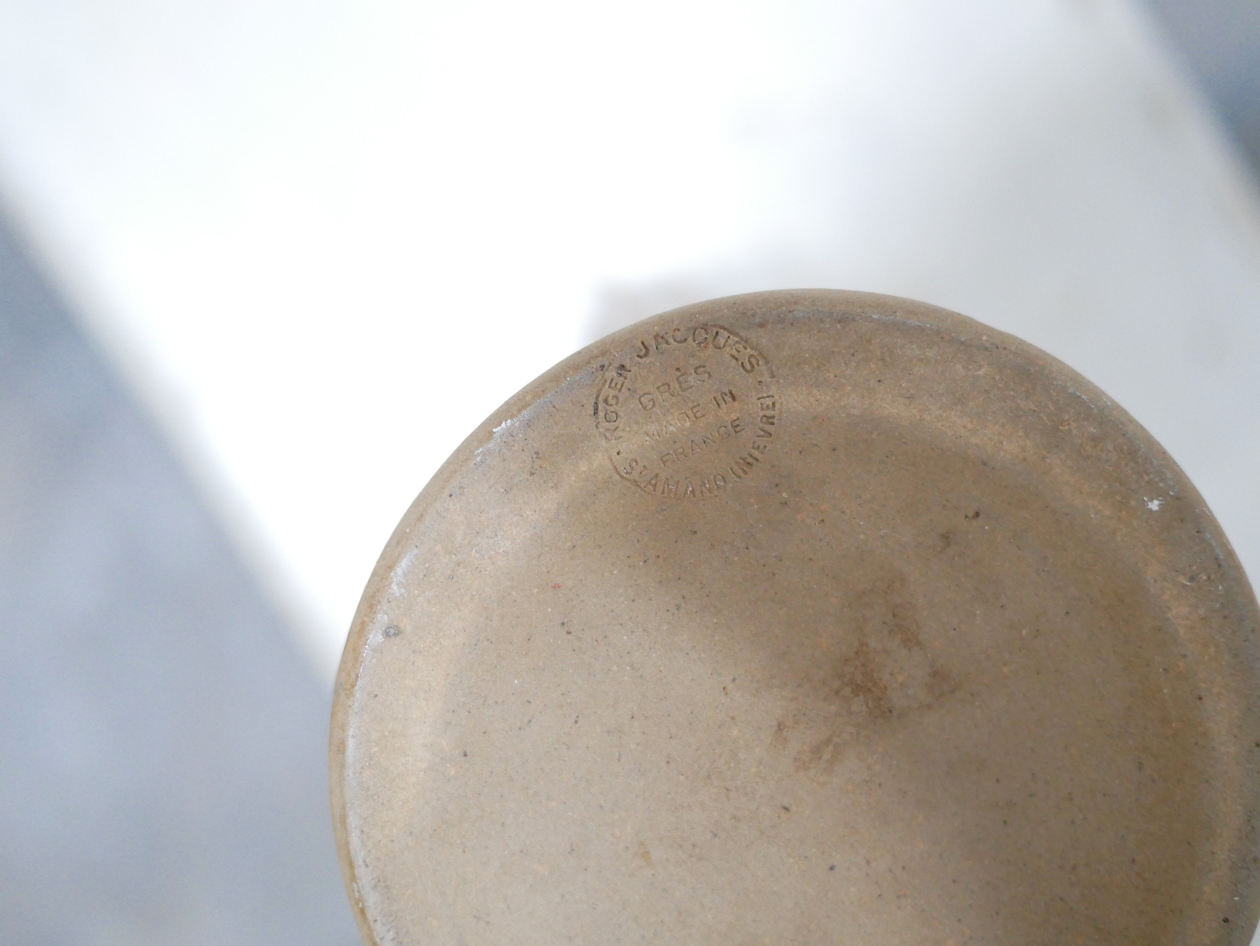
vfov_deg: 36.0
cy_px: 473
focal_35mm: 40
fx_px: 1457
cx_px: 630
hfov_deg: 46.8
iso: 1600
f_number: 1.7
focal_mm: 20
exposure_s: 1/60
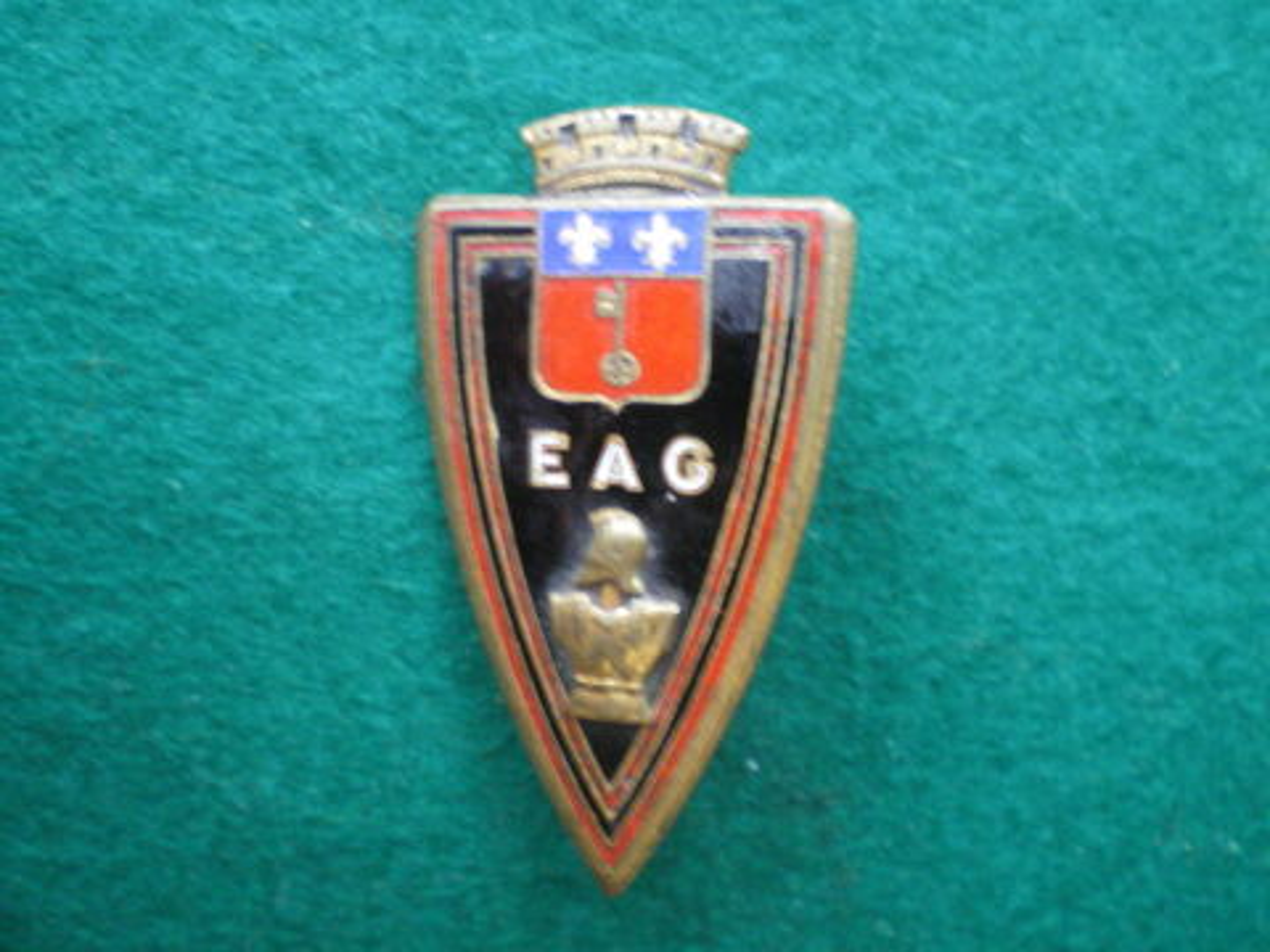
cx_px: 635
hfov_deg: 49.0
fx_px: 1394
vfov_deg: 37.7
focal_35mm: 38
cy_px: 476
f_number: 3.1
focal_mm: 6.3
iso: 400
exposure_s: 1/5
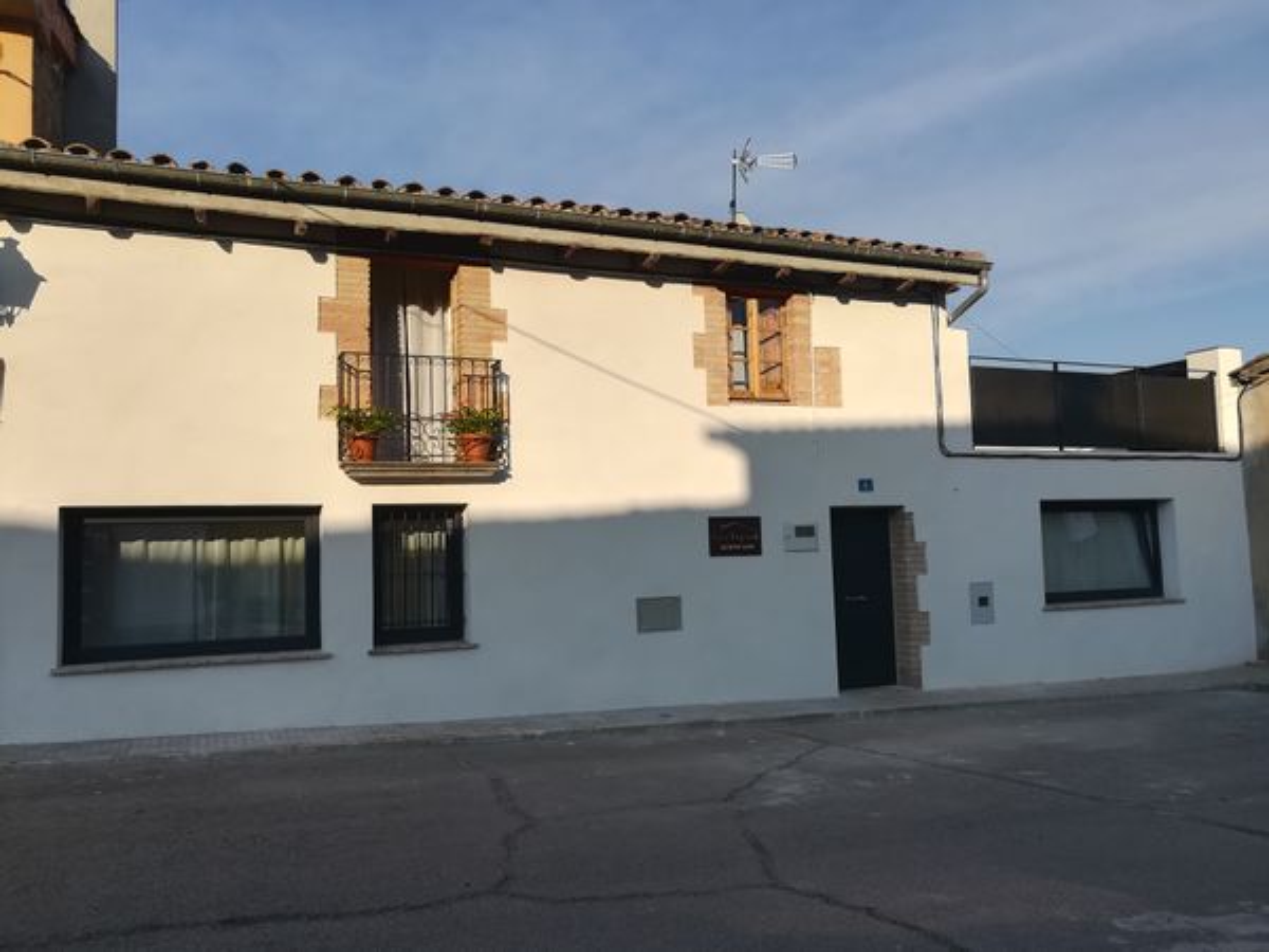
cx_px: 634
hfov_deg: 67.3
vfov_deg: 53.1
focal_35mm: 26
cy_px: 476
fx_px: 953
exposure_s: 1/721
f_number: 2.2
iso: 50
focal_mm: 3.83
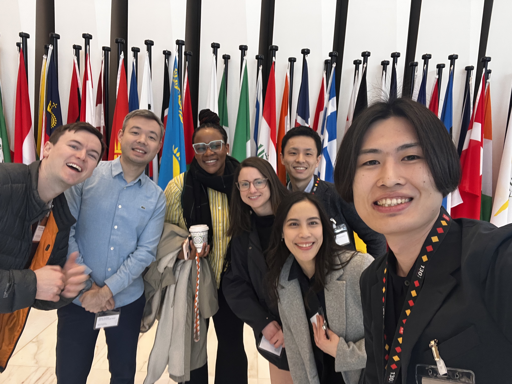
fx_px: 340
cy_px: 192
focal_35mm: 23
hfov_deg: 73.9
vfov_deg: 58.9
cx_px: 256
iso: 125
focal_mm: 2.71
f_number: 2.2
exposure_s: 1/60
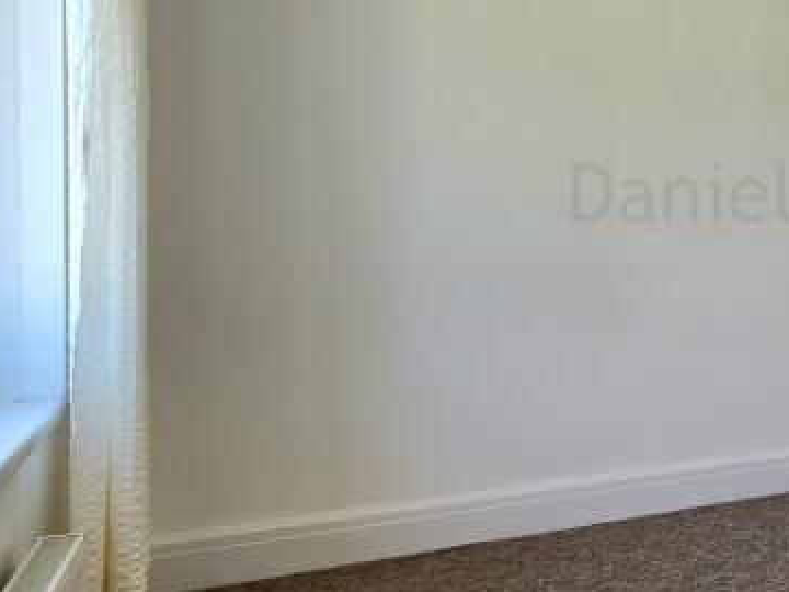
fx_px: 843
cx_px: 837
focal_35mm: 37
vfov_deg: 38.3
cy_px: 210
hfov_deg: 41.5
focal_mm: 2.2
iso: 50
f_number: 2.2
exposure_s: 1/141
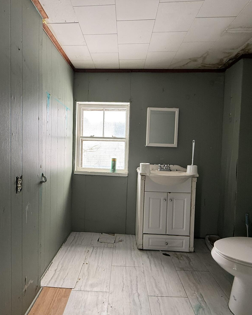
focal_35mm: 19
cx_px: 115
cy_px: 158
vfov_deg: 83.3
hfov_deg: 70.7
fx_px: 177
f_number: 2.2
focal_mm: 2.22
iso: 125
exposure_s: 1/99
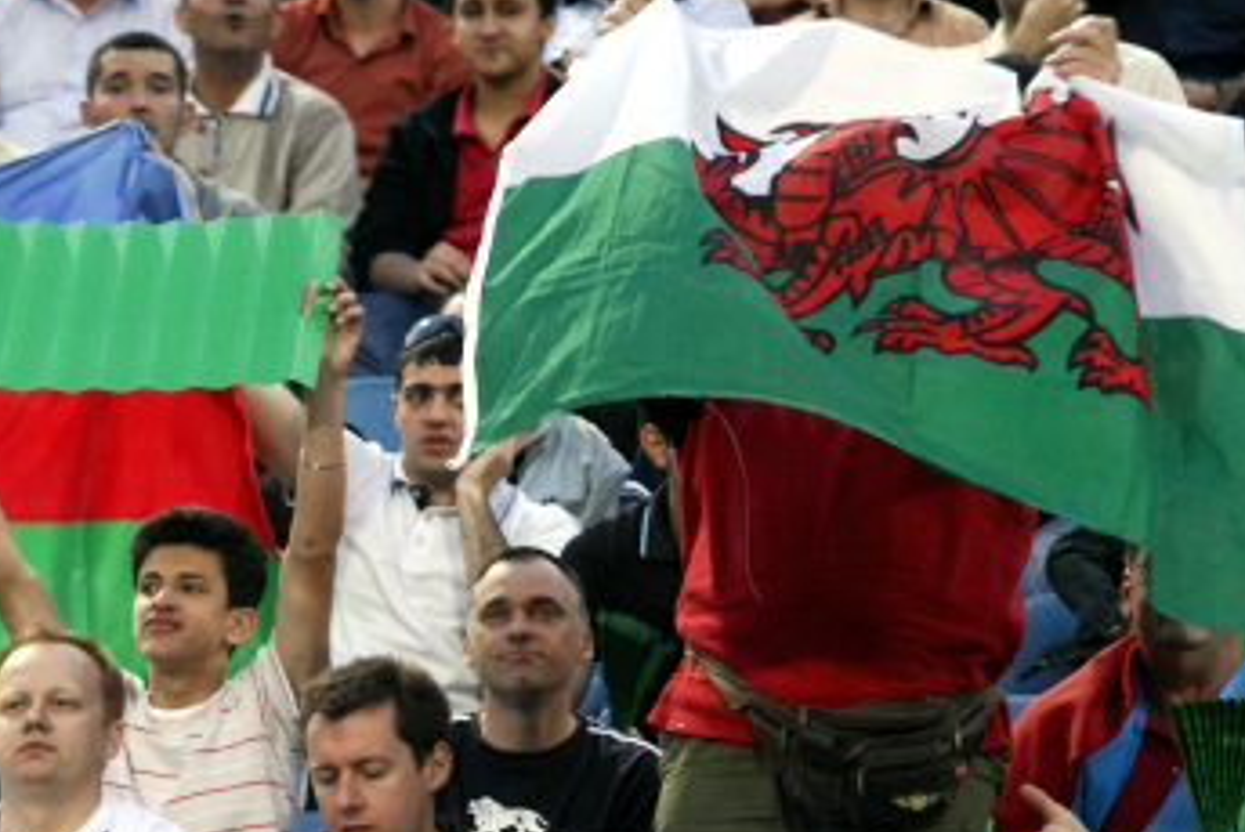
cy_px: 581
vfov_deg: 3.6
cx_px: 268
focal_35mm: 388
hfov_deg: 5.3
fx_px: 13428
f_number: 2.8
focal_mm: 135
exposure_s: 1/200
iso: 1000
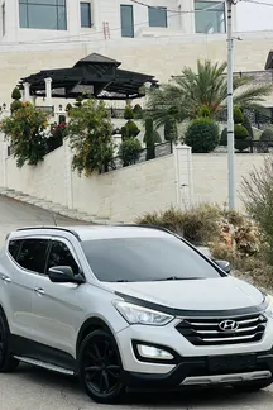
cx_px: 123
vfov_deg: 20.6
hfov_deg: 13.8
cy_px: 227
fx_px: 1126
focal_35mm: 99
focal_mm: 9
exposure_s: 1/99
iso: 50
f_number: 2.8
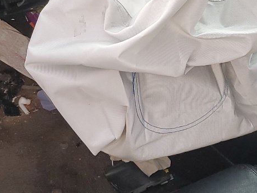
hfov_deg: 21.5
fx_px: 669
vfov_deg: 16.4
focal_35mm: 90
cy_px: 61
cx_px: 211
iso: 67
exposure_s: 1/120
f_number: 1.5
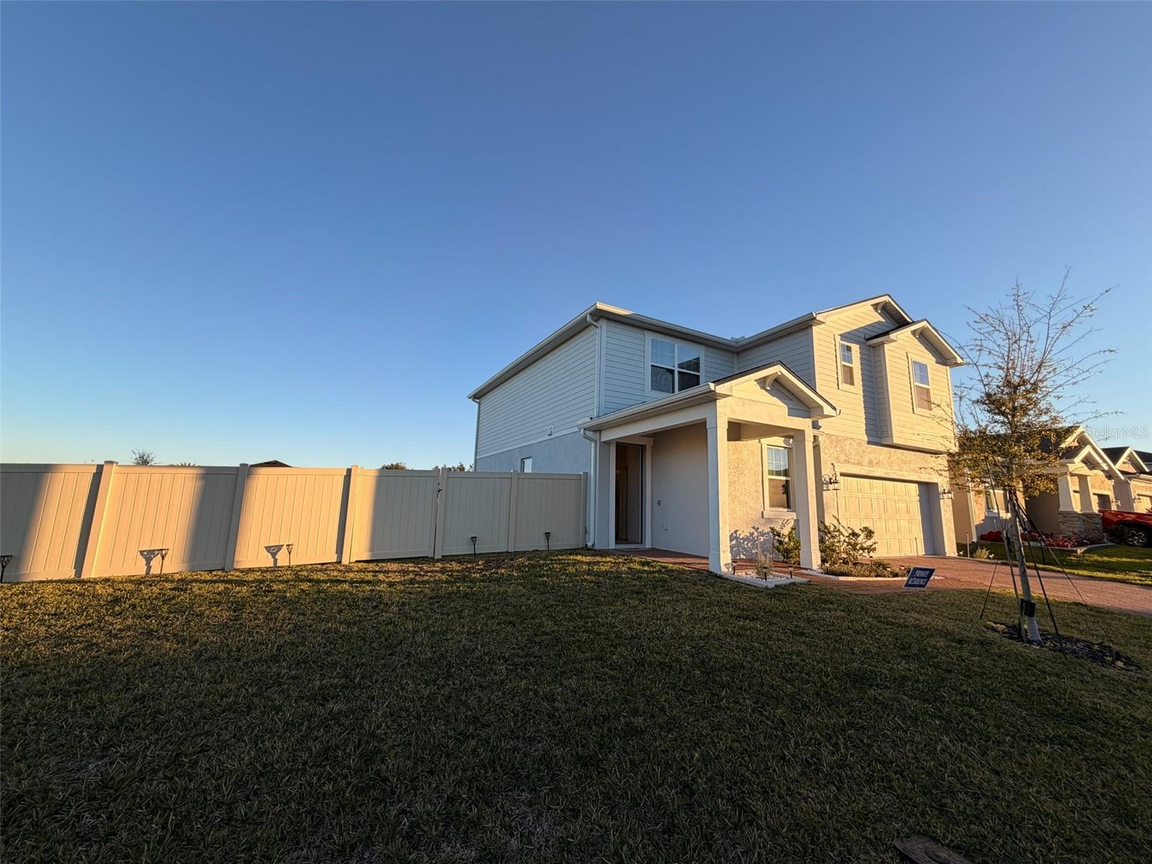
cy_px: 432
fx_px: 466
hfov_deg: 102.1
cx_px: 576
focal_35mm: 14
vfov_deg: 85.7
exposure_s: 1/751
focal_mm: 2.22
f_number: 2.2
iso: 40
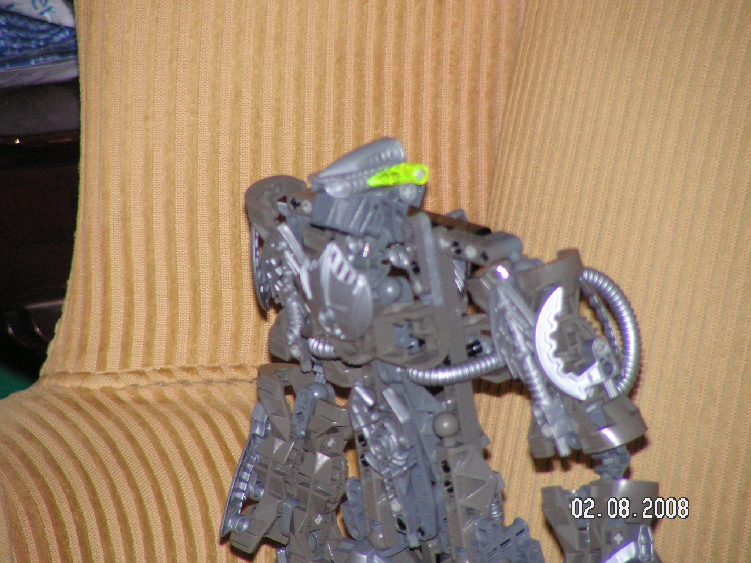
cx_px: 376
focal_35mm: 290
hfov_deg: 6.8
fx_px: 6292
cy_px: 282
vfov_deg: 5.1
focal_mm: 48
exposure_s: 1/320
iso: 200
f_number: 3.2
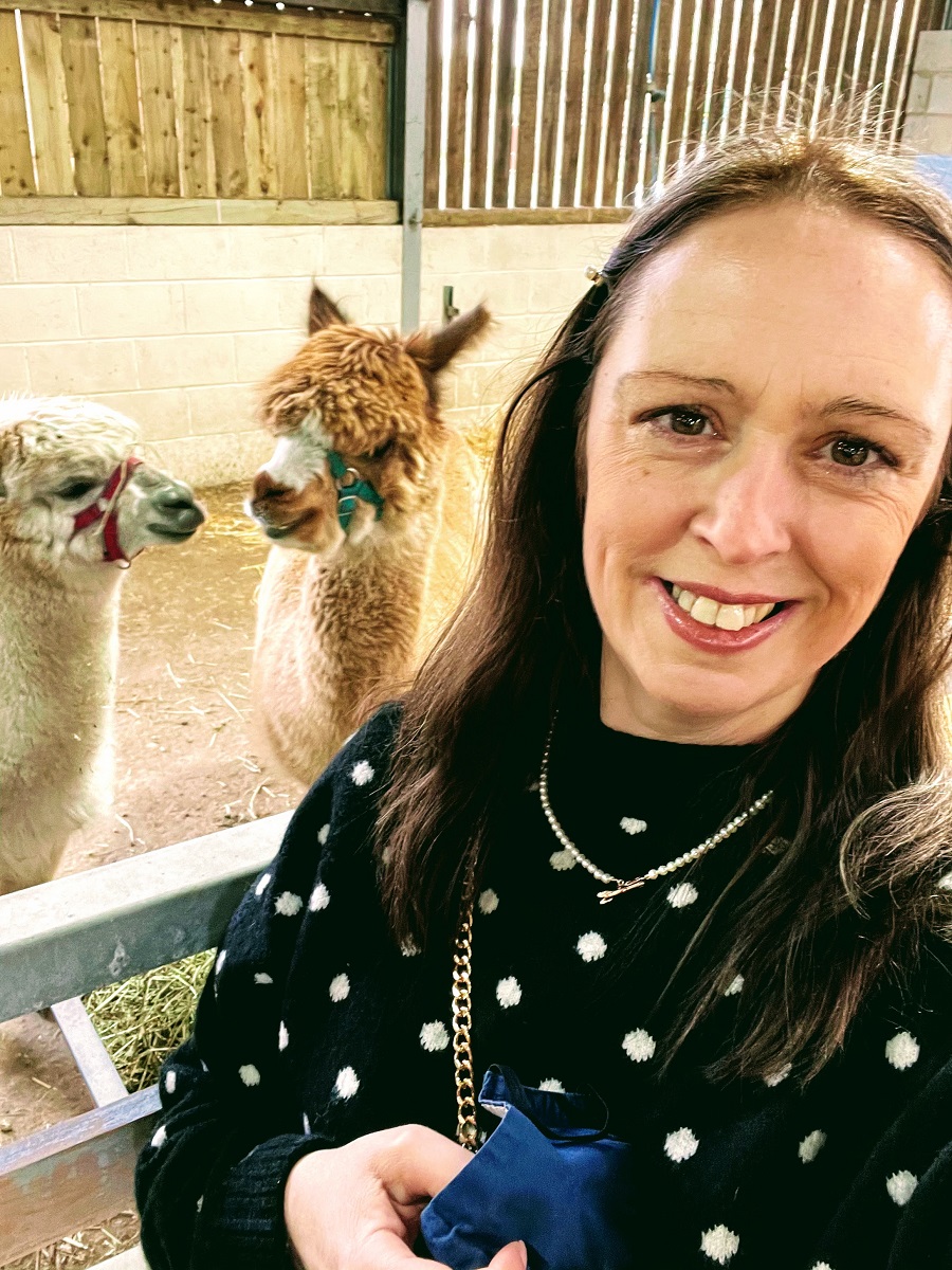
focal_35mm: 30
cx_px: 476
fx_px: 1100
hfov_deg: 46.8
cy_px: 635
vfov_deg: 60.0
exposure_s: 1/33
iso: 250
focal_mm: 2.71
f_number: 2.2
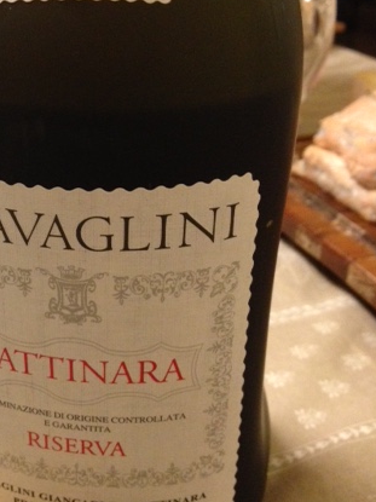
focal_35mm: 54
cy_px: 241
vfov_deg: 35.5
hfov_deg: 26.8
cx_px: 109
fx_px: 782
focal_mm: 4.28
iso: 400
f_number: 2.4
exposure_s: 1/17
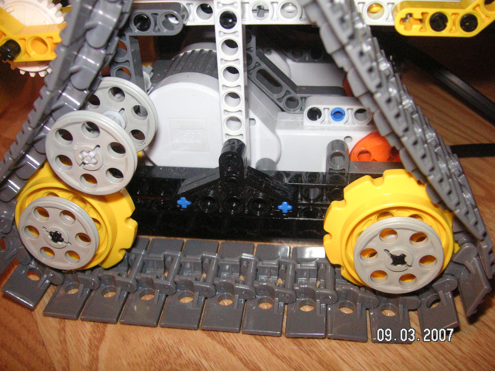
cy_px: 186
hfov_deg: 50.1
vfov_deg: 38.7
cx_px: 248
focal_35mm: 37
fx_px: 529
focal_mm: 6.1
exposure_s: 1/45
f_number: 6.7
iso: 160
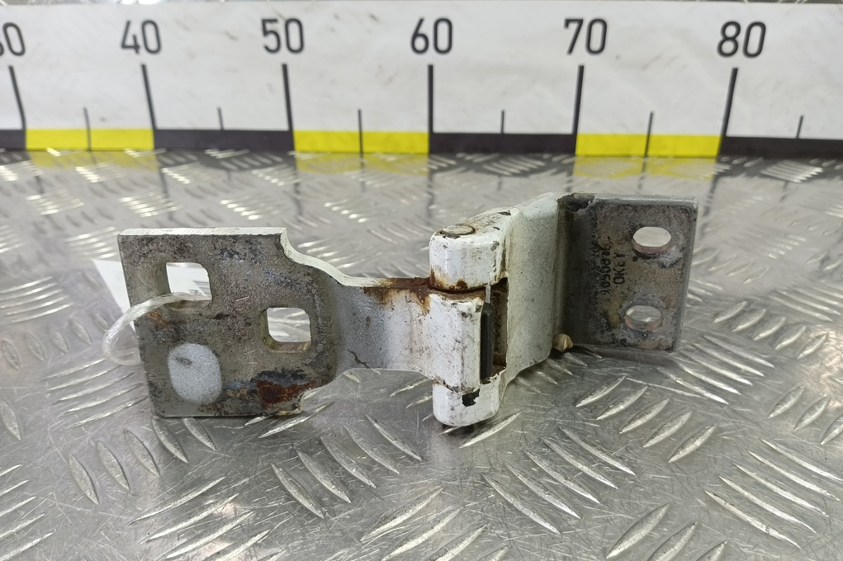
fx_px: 562
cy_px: 301
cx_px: 422
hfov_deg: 73.8
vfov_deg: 53.1
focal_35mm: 24
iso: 150
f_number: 1.6
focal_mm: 4.11
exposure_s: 1/50
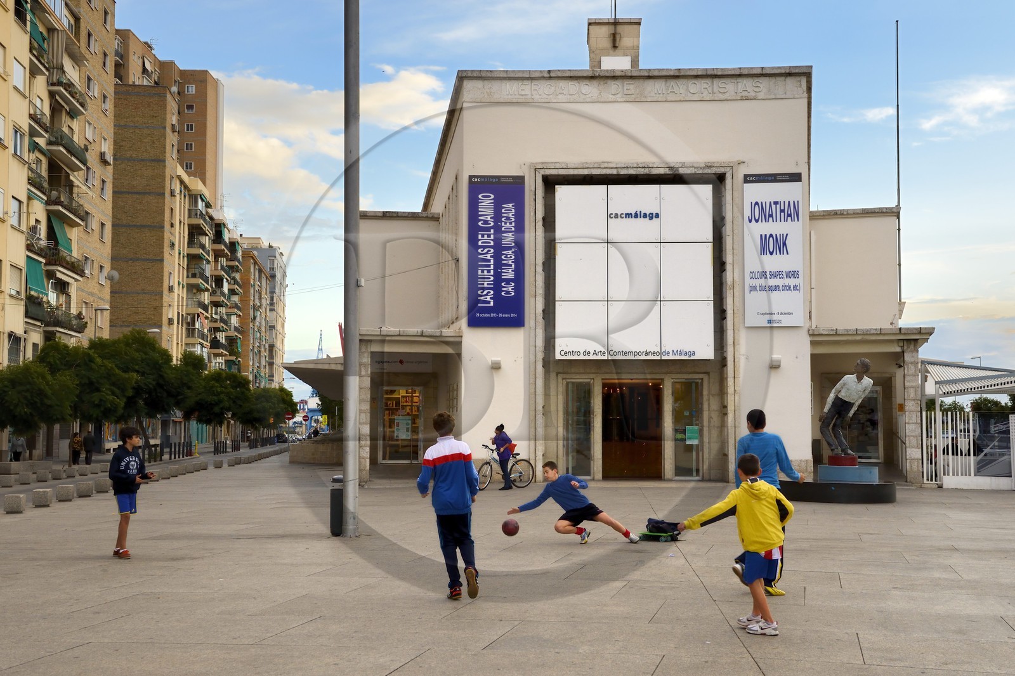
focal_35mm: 38
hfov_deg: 50.7
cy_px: 338
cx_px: 508
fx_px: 1071
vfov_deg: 35.0
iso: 800
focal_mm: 38
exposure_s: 1/250
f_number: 8
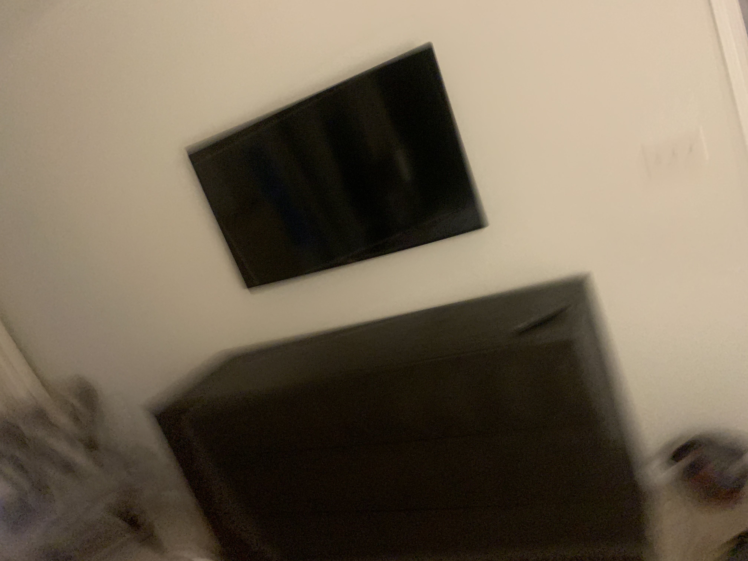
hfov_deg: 67.3
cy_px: 280
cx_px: 374
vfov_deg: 53.1
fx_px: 562
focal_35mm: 26
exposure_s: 1/30
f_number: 1.8
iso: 640
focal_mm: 4.25
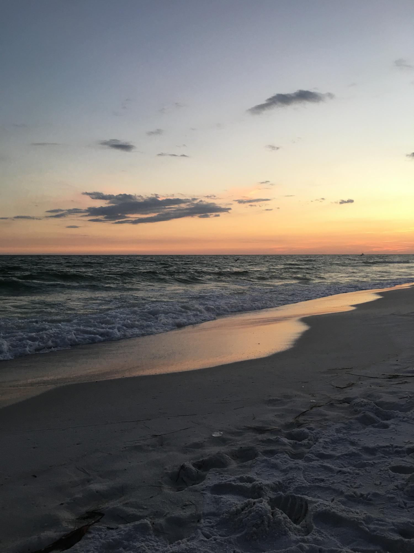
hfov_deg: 48.2
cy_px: 276
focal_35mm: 29
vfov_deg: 61.7
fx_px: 462
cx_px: 207
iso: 25
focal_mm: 4.15
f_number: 2.2
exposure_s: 1/30
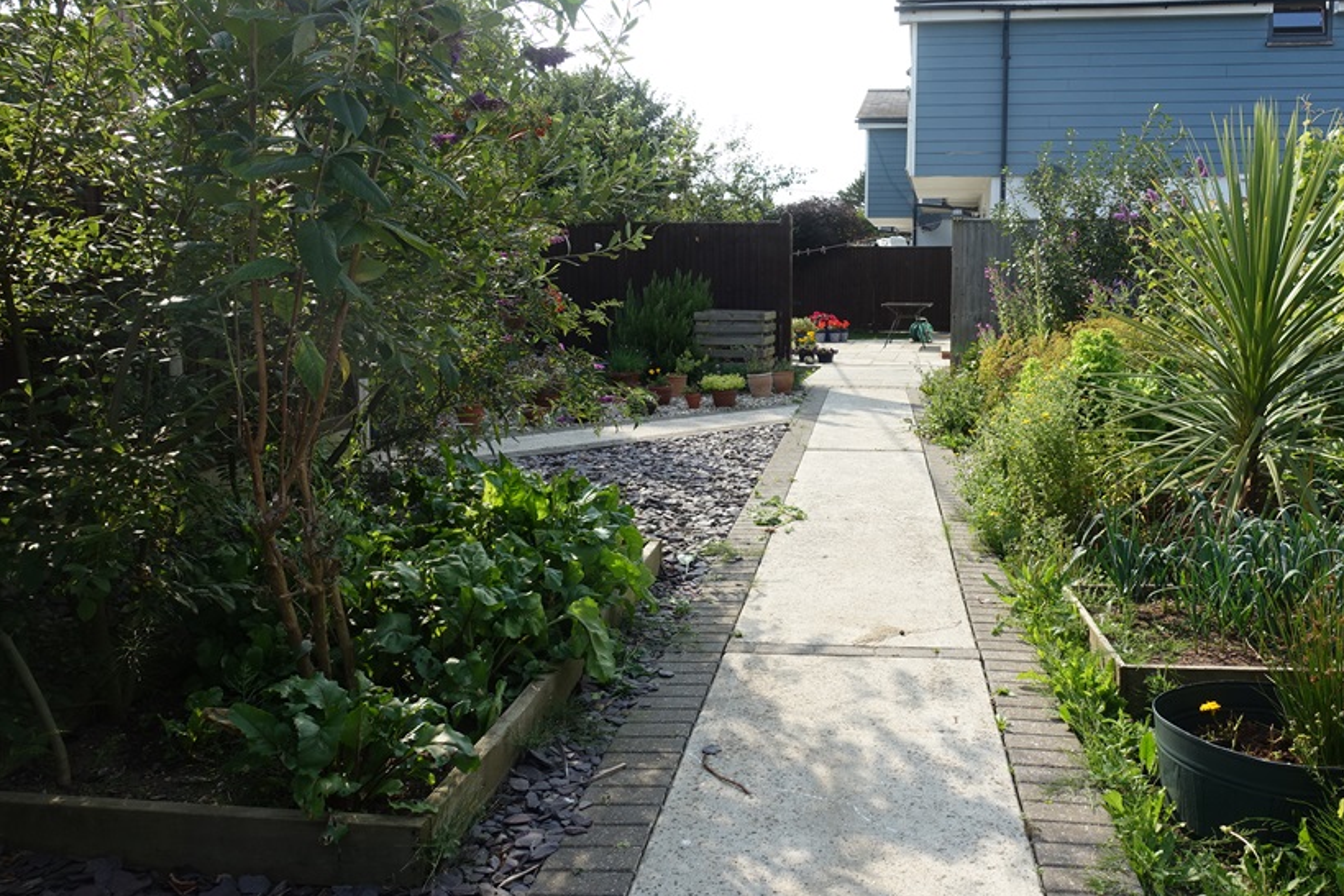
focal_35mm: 30
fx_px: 1120
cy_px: 409
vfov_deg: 43.6
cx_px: 801
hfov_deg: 61.4
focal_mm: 8.8
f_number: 5.6
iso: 125
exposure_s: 1/250
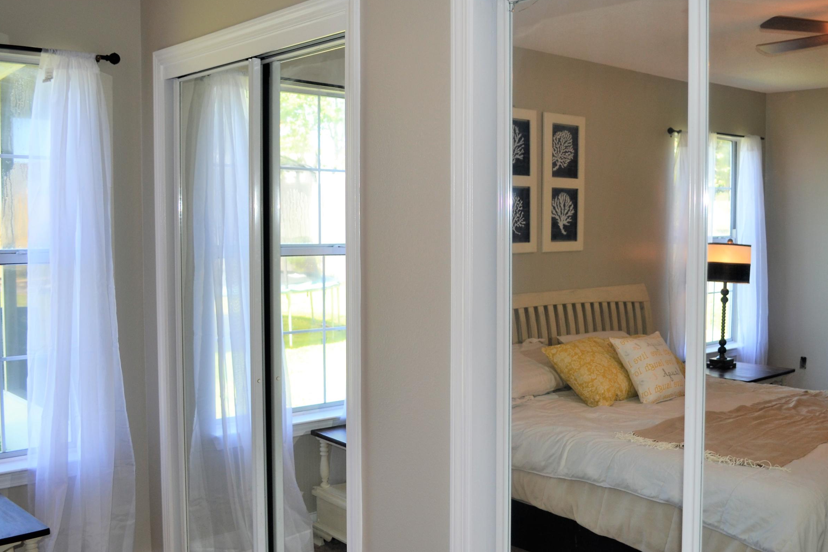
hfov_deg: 50.3
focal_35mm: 38
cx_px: 506
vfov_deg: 35.0
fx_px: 874
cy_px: 256
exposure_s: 1/125
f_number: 4
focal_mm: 20
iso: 220
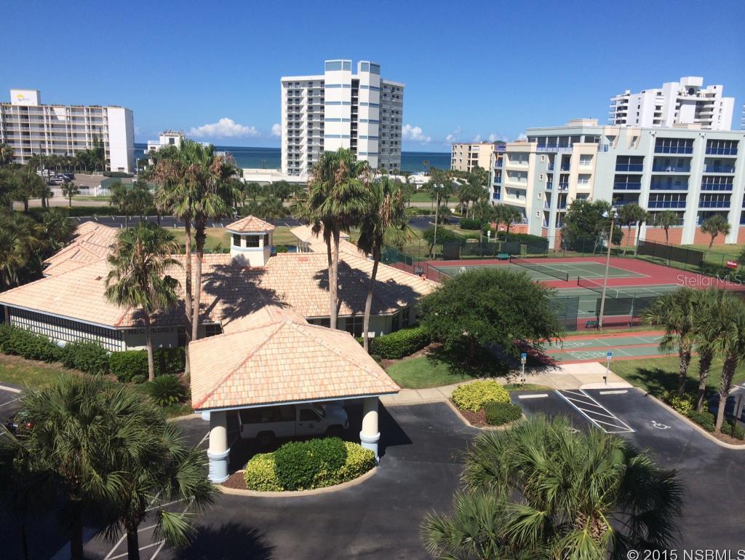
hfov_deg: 59.9
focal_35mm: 30
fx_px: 646
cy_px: 280
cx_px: 372
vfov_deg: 46.8
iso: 32
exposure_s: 1/3425
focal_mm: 4.12
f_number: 2.2
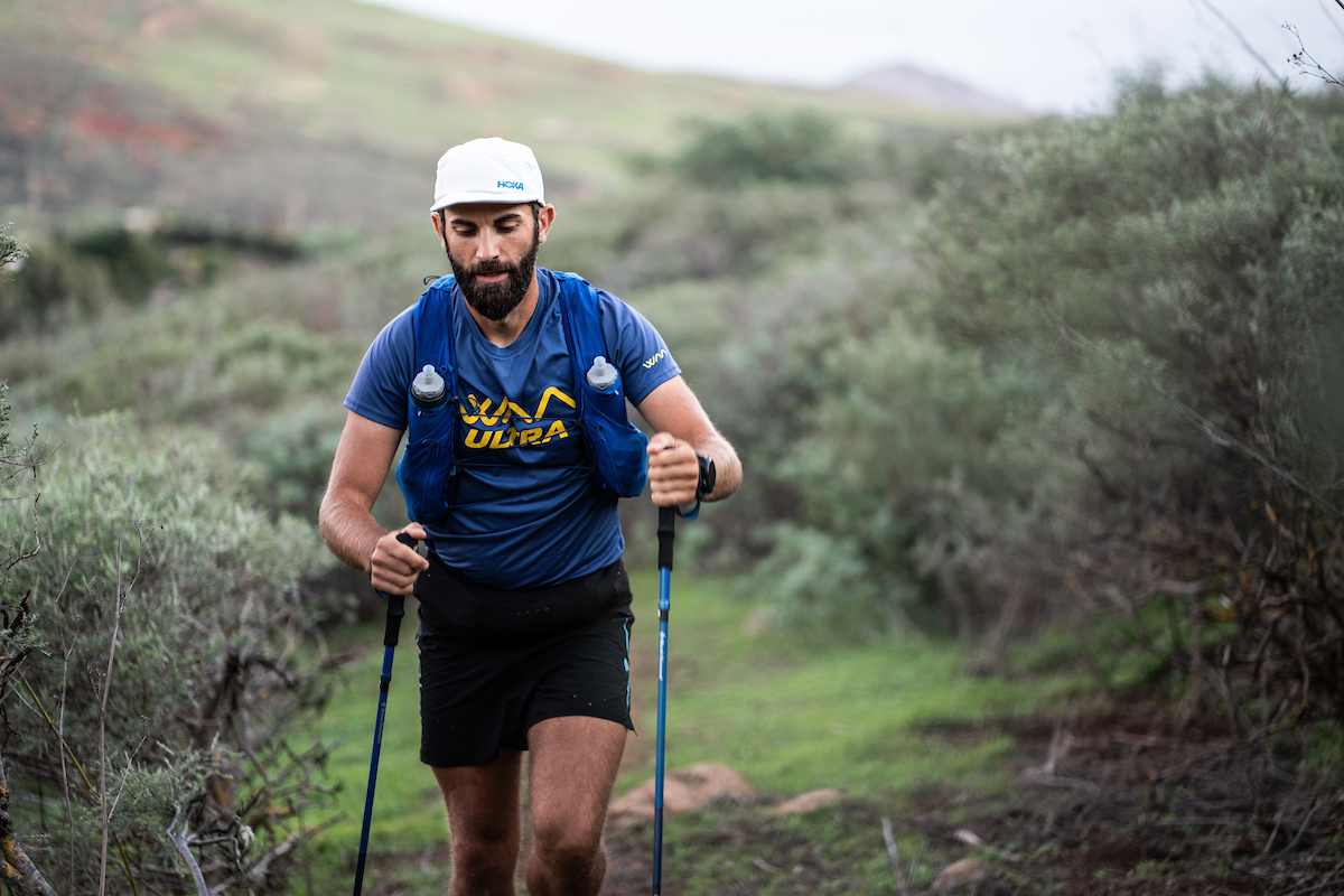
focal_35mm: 85
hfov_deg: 23.9
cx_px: 672
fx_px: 3173
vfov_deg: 16.1
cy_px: 448
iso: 1000
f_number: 1.8
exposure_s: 1/125
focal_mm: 85
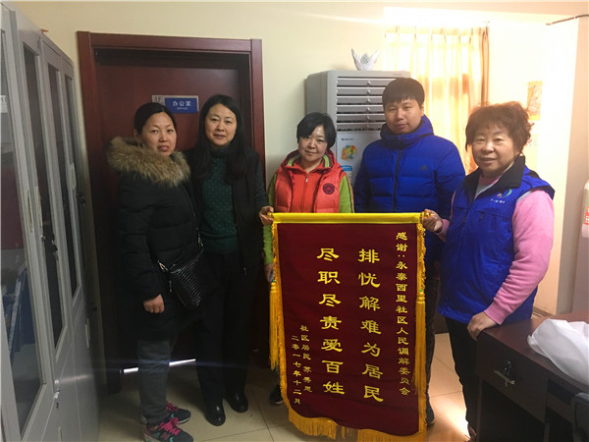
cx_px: 294
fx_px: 493
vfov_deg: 48.2
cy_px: 221
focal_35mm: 29
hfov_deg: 61.7
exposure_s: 1/17
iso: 100
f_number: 2.2
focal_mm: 4.15
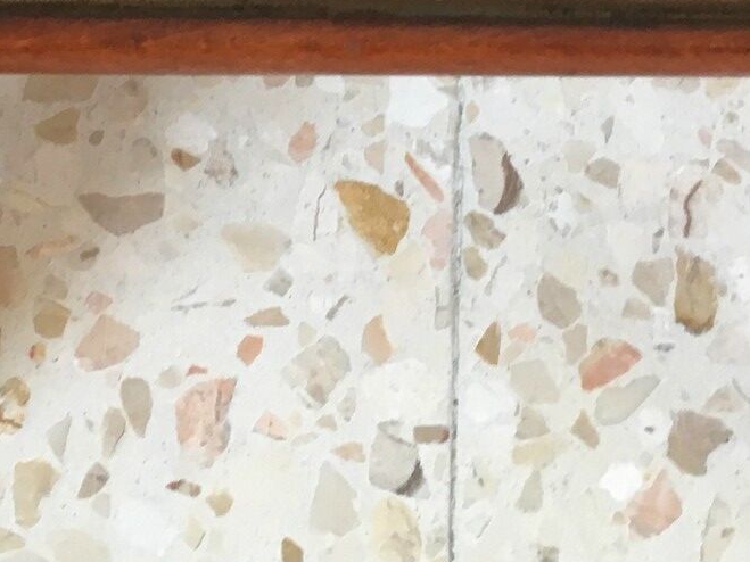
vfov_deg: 16.0
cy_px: -159
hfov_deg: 22.3
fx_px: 1906
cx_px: 389
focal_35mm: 88
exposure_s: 1/33
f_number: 2.2
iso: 80
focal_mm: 4.15
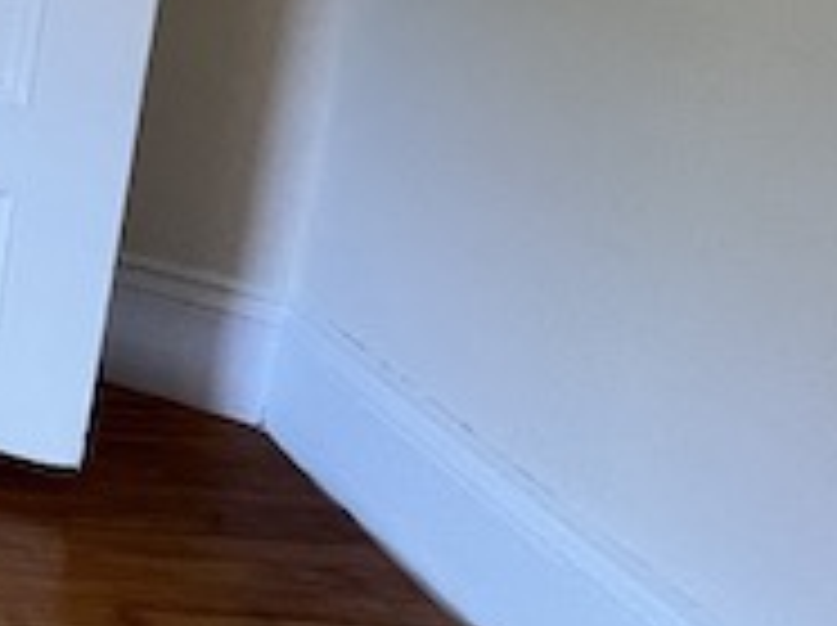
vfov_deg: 23.3
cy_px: -167
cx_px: -788
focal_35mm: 56
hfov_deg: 20.0
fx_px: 1352
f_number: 1.8
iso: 160
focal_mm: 1.57
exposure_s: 1/60
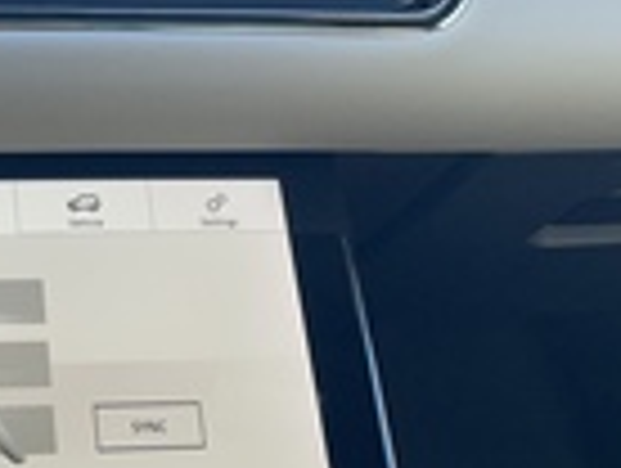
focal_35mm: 79
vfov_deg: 17.8
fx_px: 1420
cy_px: -97
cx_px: -40
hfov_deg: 23.3
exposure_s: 1/121
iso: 40
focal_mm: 4.2
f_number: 1.6
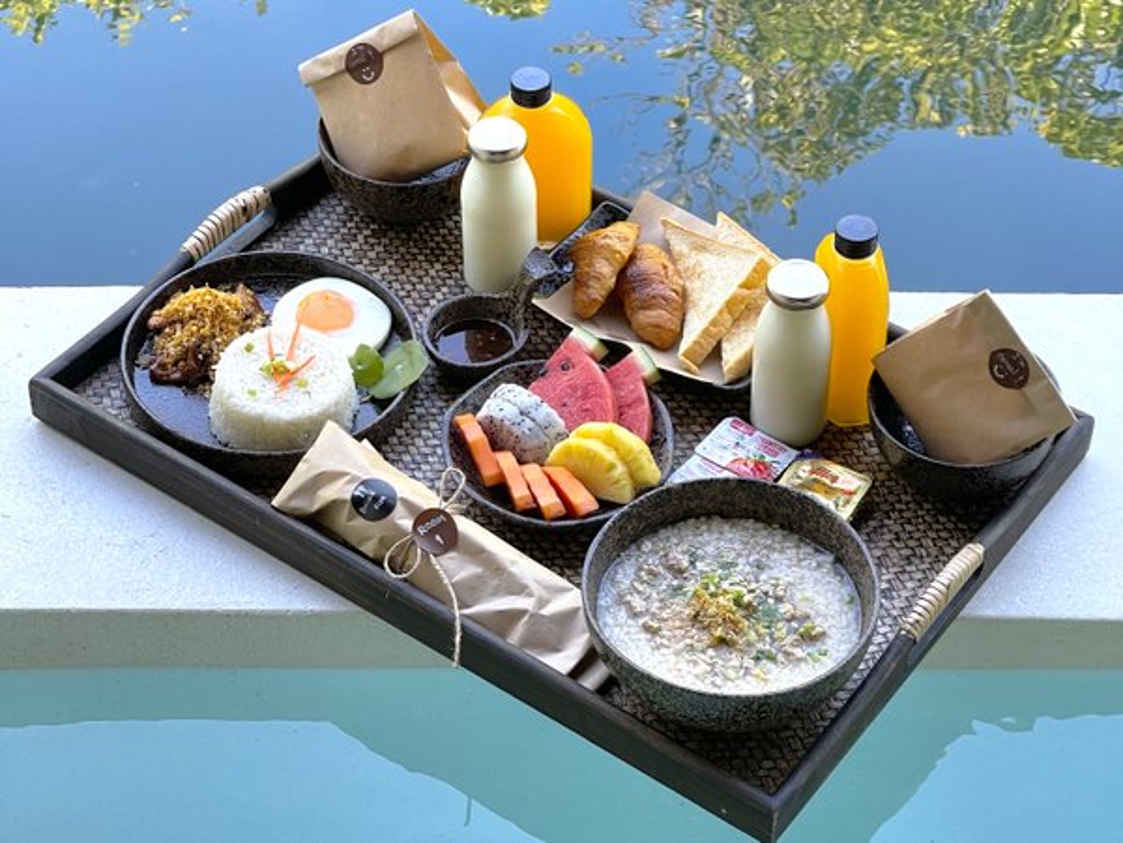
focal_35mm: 64
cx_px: 562
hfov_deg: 30.3
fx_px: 2076
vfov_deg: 22.9
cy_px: 422
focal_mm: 7.5
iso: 50
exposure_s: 1/122
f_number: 2.2
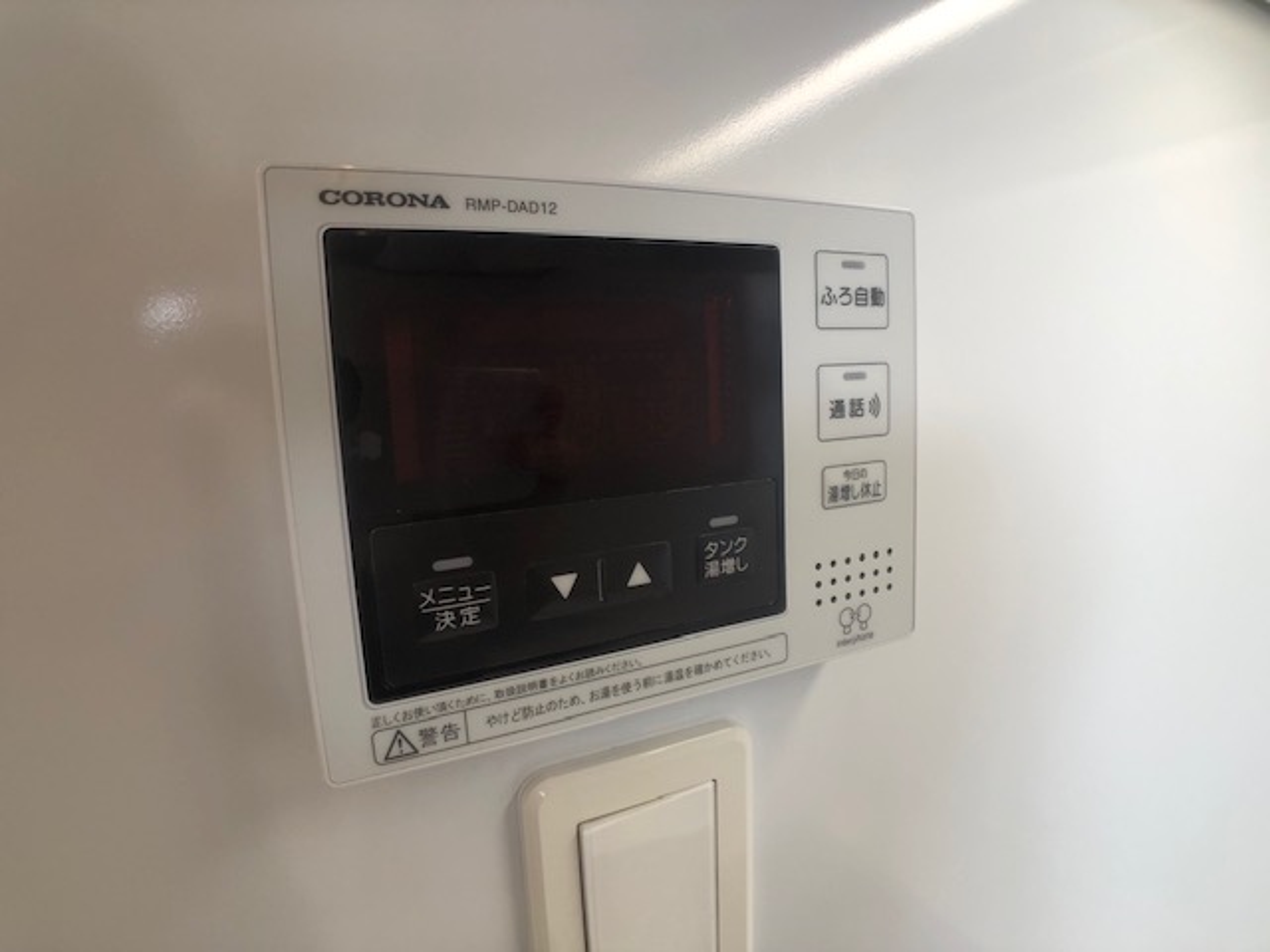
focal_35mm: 28
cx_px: 635
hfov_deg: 63.4
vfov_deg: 49.7
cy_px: 476
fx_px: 1027
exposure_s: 1/50
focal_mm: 3.99
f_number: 1.8
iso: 25
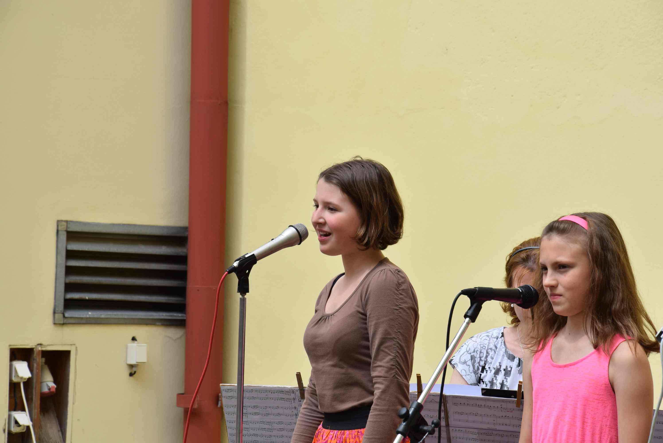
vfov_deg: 8.7
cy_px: 222
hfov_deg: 13.0
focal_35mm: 158
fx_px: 2903
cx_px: 332
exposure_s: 1/320
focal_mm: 105
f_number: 9
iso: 200
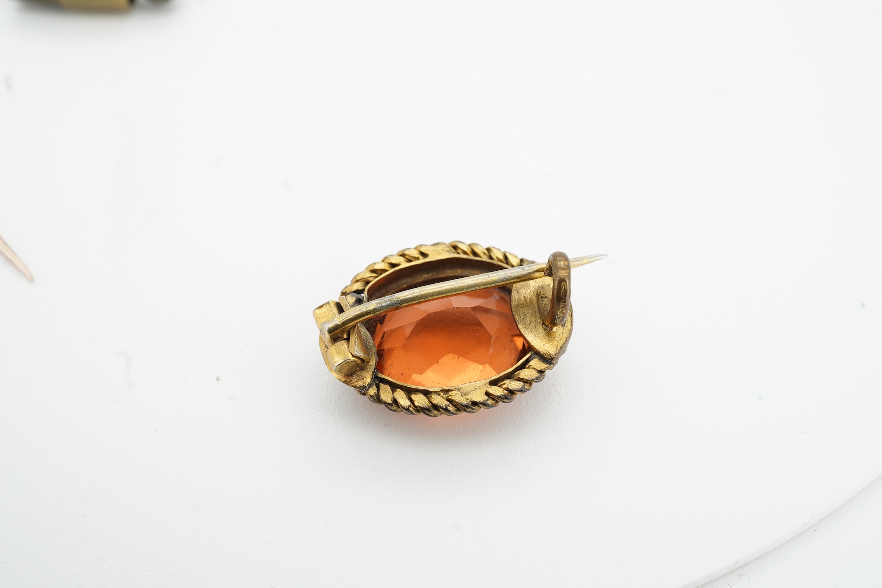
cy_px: 294
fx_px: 1102
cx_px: 441
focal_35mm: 45
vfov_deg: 29.9
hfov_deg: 43.6
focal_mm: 30
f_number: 22
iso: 125
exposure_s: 1/50
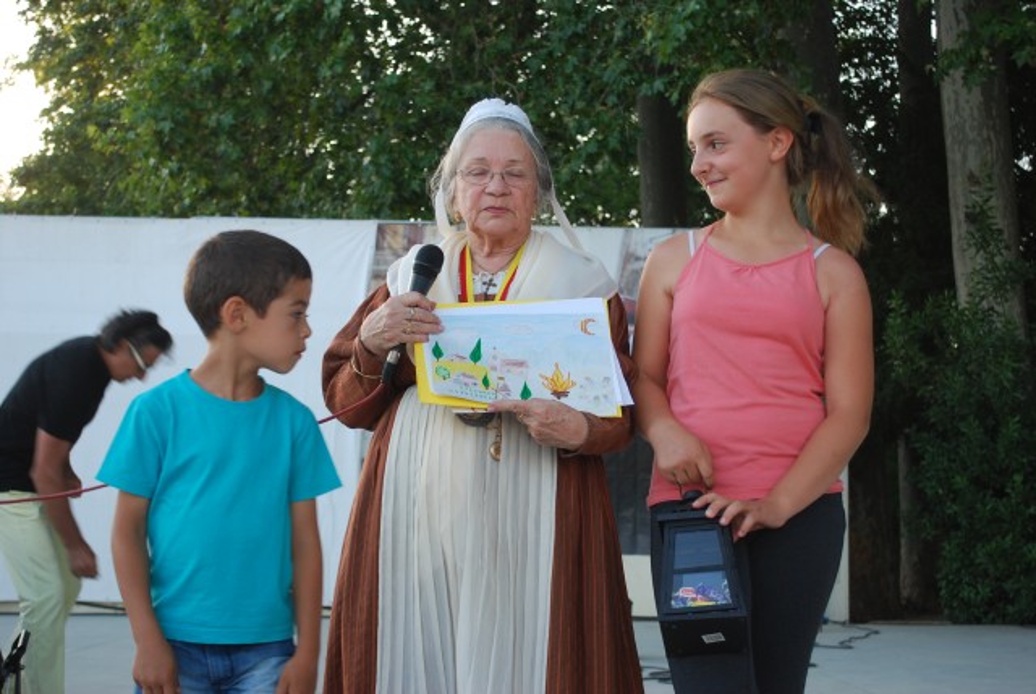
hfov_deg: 37.8
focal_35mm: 52
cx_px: 518
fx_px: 1513
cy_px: 347
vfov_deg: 25.8
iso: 200
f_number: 5.3
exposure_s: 1/50
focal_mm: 35
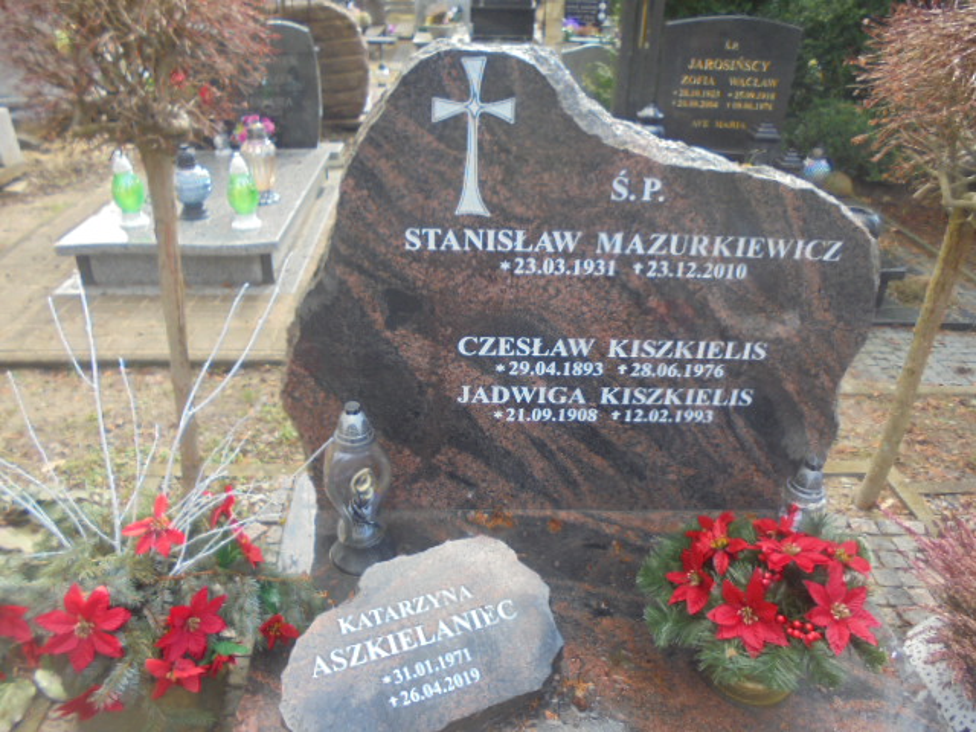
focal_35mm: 26
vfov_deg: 53.1
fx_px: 733
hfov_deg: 67.3
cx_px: 488
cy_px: 366
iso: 100
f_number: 3.5
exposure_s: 1/125
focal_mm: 4.6
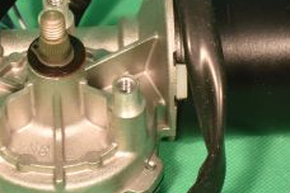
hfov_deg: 13.7
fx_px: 1208
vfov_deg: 9.1
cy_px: 55
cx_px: 168
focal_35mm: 150
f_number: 11
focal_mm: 38
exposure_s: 1/60
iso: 1000
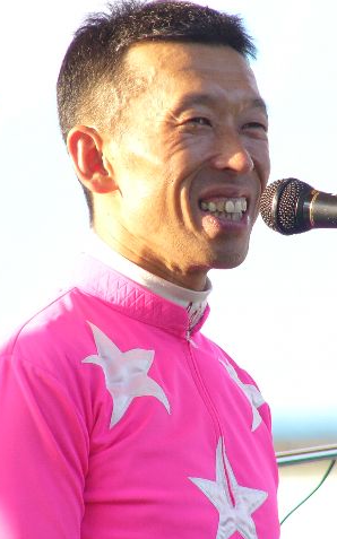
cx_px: 201
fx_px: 9025
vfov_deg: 3.4
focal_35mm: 614
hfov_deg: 2.1
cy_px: 270
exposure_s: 1/50
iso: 50
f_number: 4
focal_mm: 72
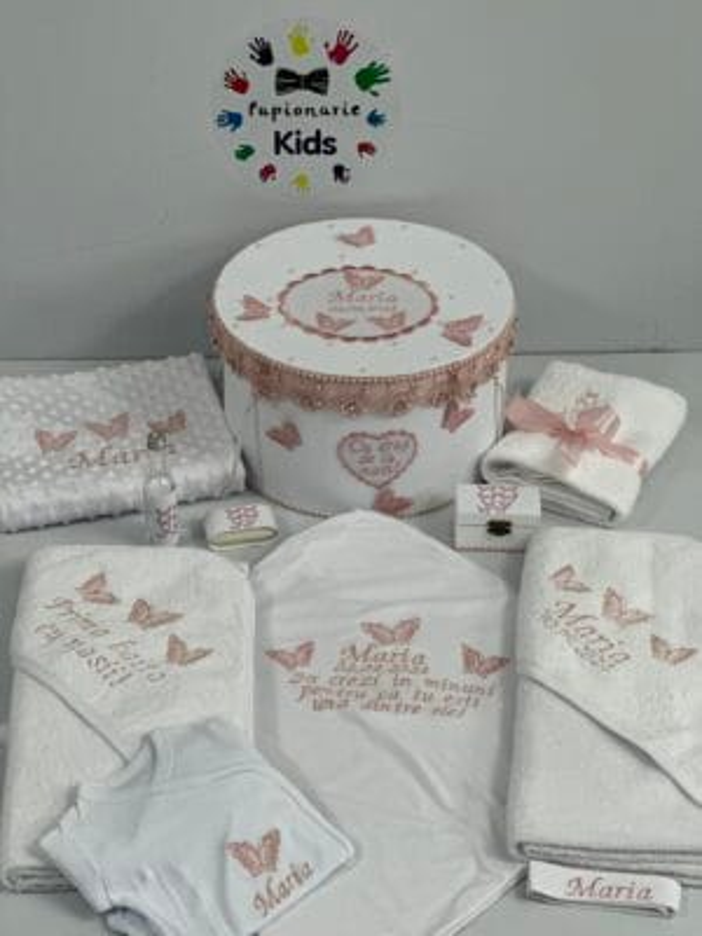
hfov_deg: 19.1
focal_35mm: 77
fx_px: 2082
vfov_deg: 25.3
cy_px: 468
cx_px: 351
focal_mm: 9
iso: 160
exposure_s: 1/100
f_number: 2.8
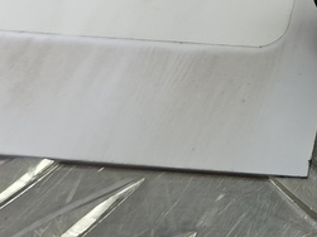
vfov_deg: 14.7
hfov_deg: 17.8
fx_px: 860
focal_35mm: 94
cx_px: 522
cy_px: -116
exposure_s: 1/50
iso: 96
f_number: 1.6
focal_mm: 4.11
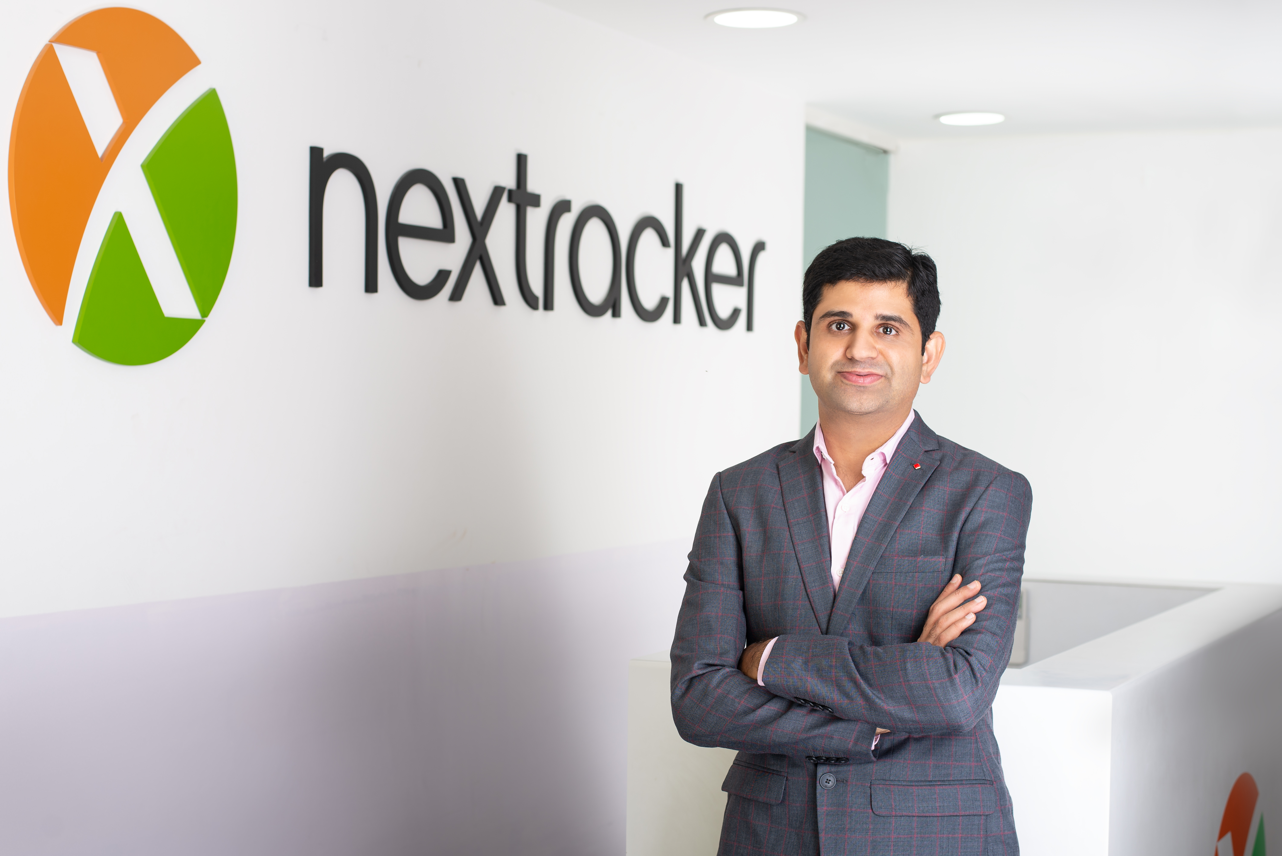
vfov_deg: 27.0
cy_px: 428
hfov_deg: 39.6
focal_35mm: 50
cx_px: 641
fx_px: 1781
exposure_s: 1/160
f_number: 4.5
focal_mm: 50
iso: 64
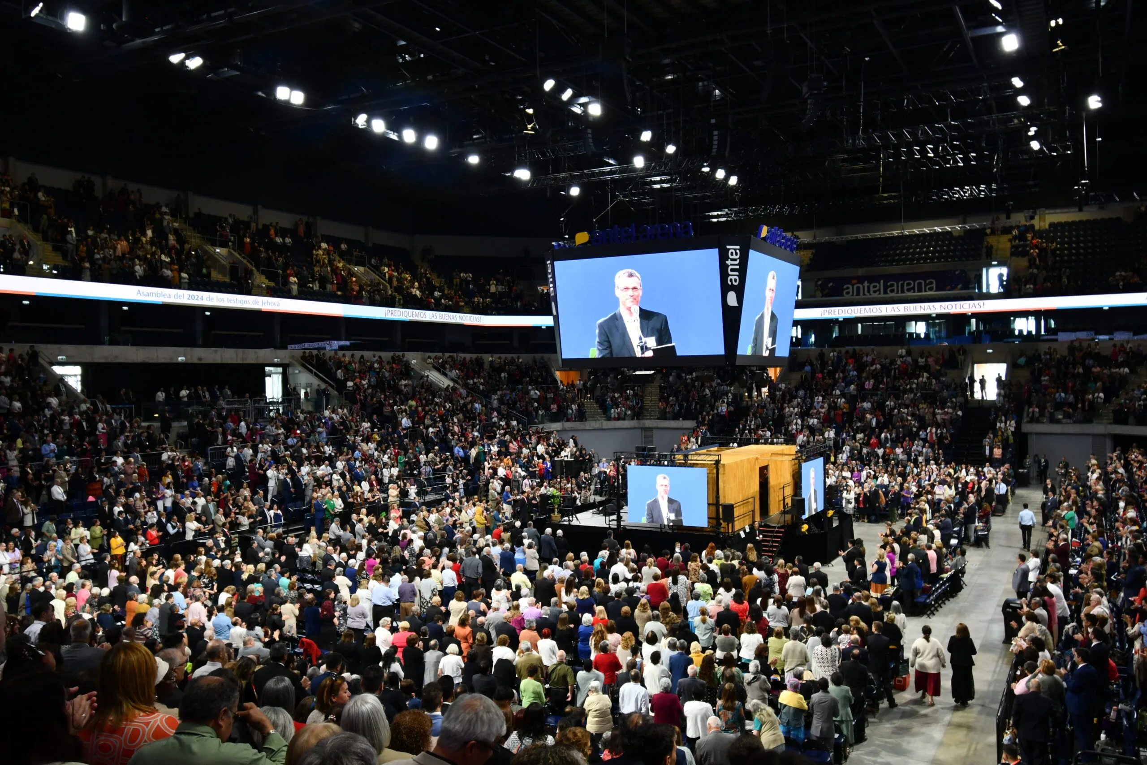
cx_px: 574
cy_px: 382
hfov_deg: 61.9
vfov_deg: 43.6
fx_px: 956
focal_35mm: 30
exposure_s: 1/60
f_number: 5.6
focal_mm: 20
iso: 800
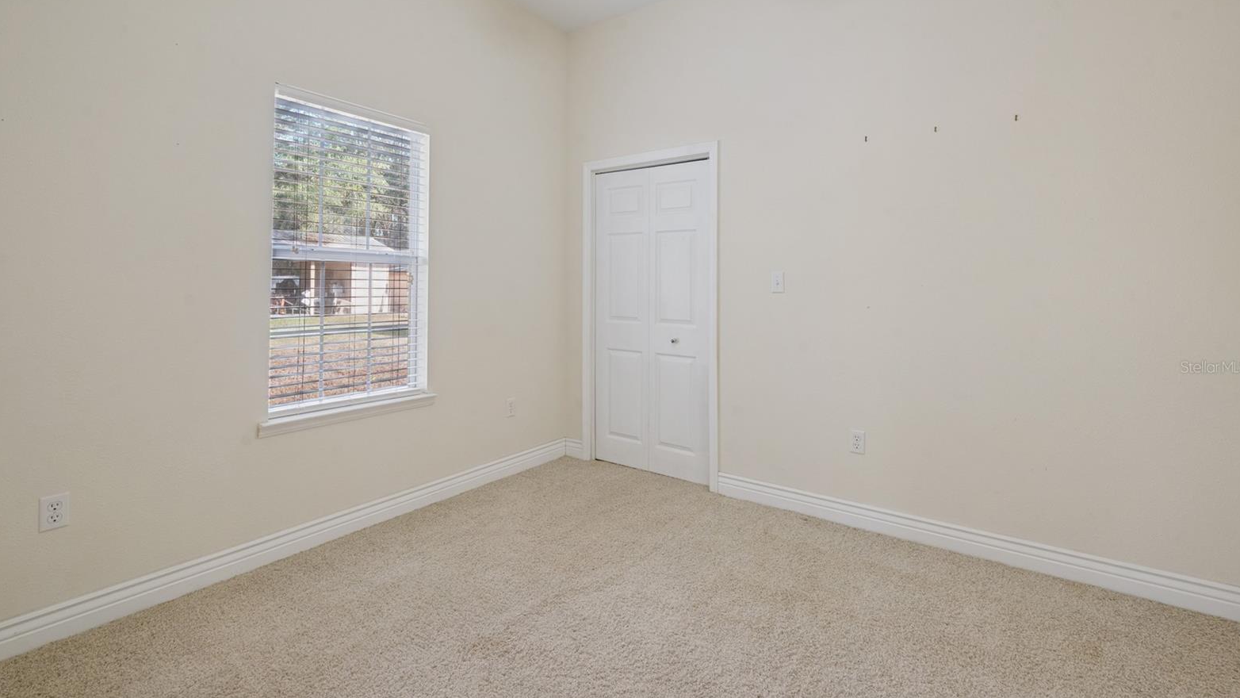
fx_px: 493
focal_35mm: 15
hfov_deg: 103.0
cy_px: 367
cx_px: 617
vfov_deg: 70.5
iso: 400
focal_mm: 14
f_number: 9
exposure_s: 1/25
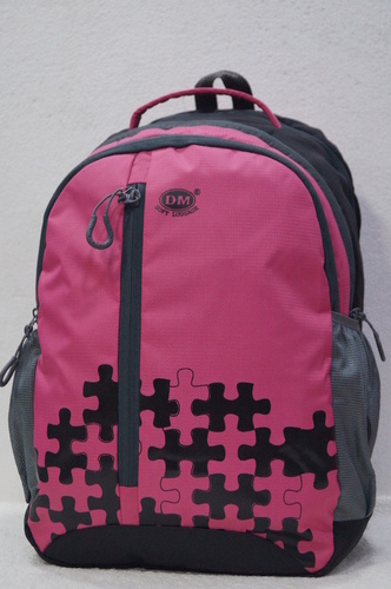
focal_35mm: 67
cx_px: 196
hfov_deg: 20.3
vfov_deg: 30.1
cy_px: 294
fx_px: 1094
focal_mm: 45
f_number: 5.6
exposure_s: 1/160
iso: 2000
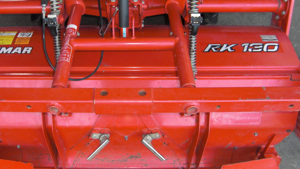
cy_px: 79
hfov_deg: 52.5
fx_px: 302
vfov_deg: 31.2
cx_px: 125
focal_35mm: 38
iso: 200
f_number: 2.6
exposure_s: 1/60
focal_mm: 4.9
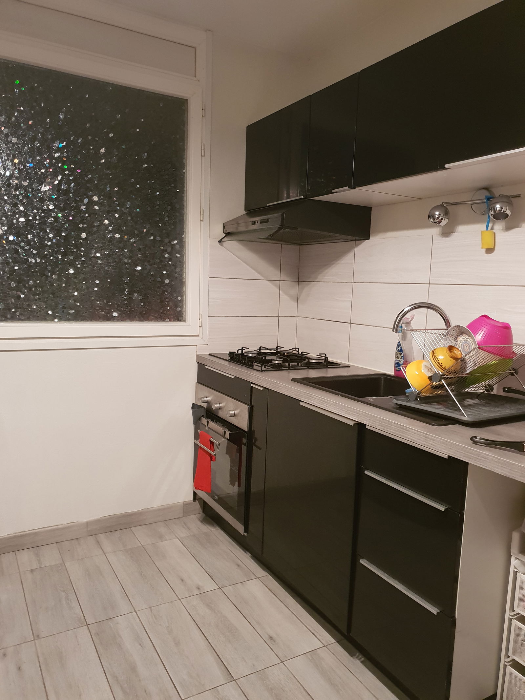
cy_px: 350
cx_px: 262
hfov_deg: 53.1
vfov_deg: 67.3
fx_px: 526
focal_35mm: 26
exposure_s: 1/17
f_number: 1.5
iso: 320
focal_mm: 4.3
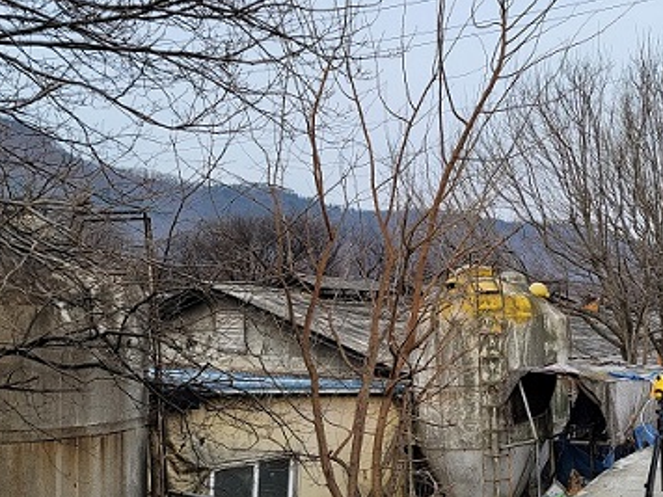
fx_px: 862
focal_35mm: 45
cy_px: 335
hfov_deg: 41.1
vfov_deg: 31.9
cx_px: 479
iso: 20
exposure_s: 1/206
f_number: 1.8
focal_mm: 7
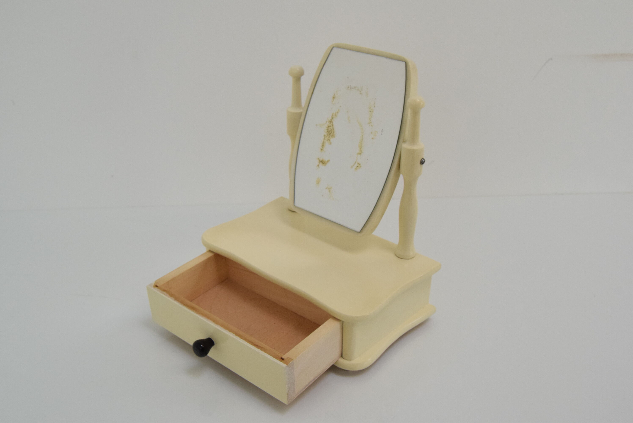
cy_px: 212
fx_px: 633
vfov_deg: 36.9
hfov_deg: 53.1
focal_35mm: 36
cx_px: 316
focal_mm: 24
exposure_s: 1/320
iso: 1600
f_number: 9
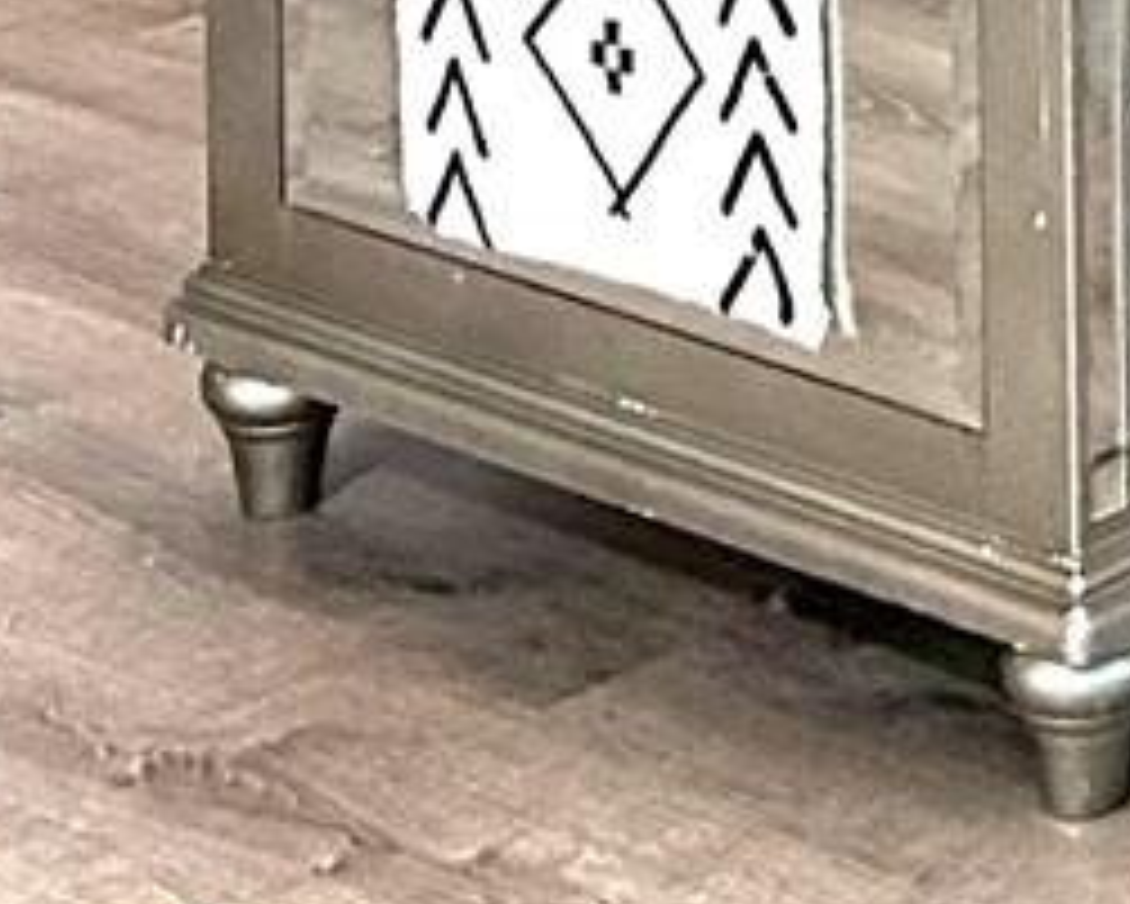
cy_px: -2307
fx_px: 6926
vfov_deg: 6.5
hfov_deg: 8.9
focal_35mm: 207
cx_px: 2026
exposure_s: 1/60
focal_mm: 5.7
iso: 200
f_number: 1.5
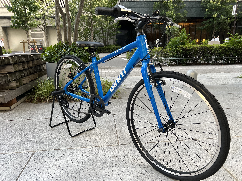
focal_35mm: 26
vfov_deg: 53.1
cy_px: 90
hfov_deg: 67.3
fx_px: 182
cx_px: 121
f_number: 1.5
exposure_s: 1/108
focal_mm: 5.7
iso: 125
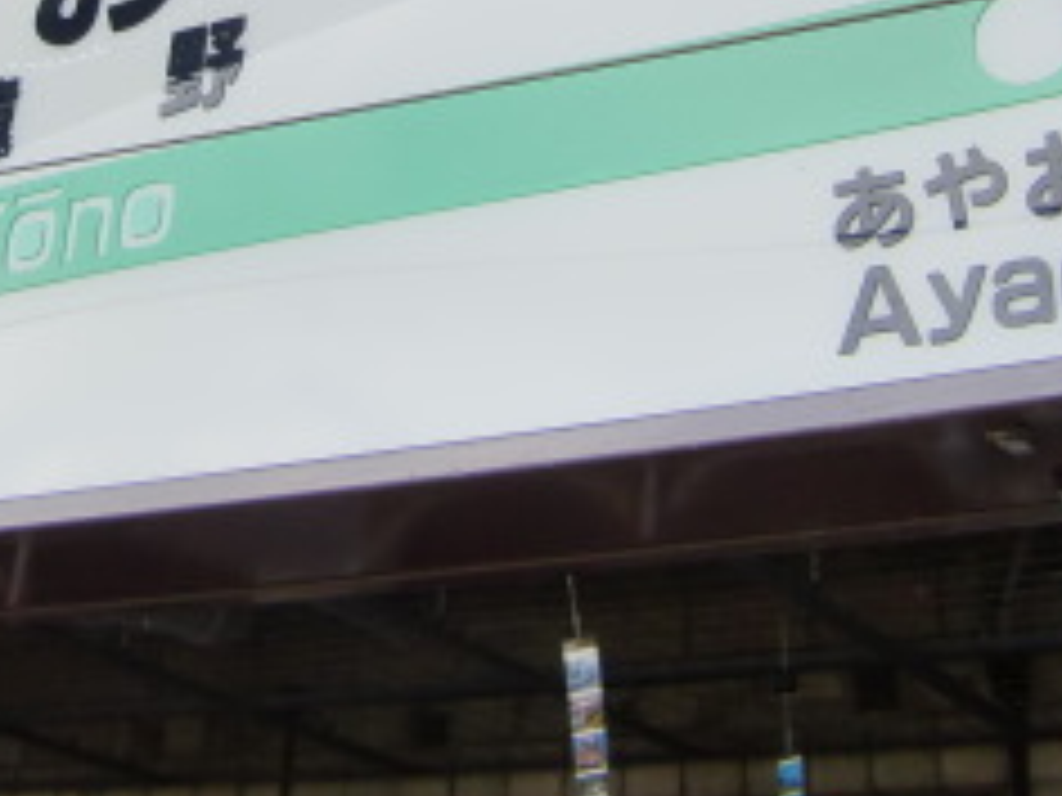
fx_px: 2332
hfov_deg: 25.6
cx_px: 410
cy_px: -117
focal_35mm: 76
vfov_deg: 18.5
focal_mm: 4.9
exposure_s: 1/250
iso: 64
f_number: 2.6
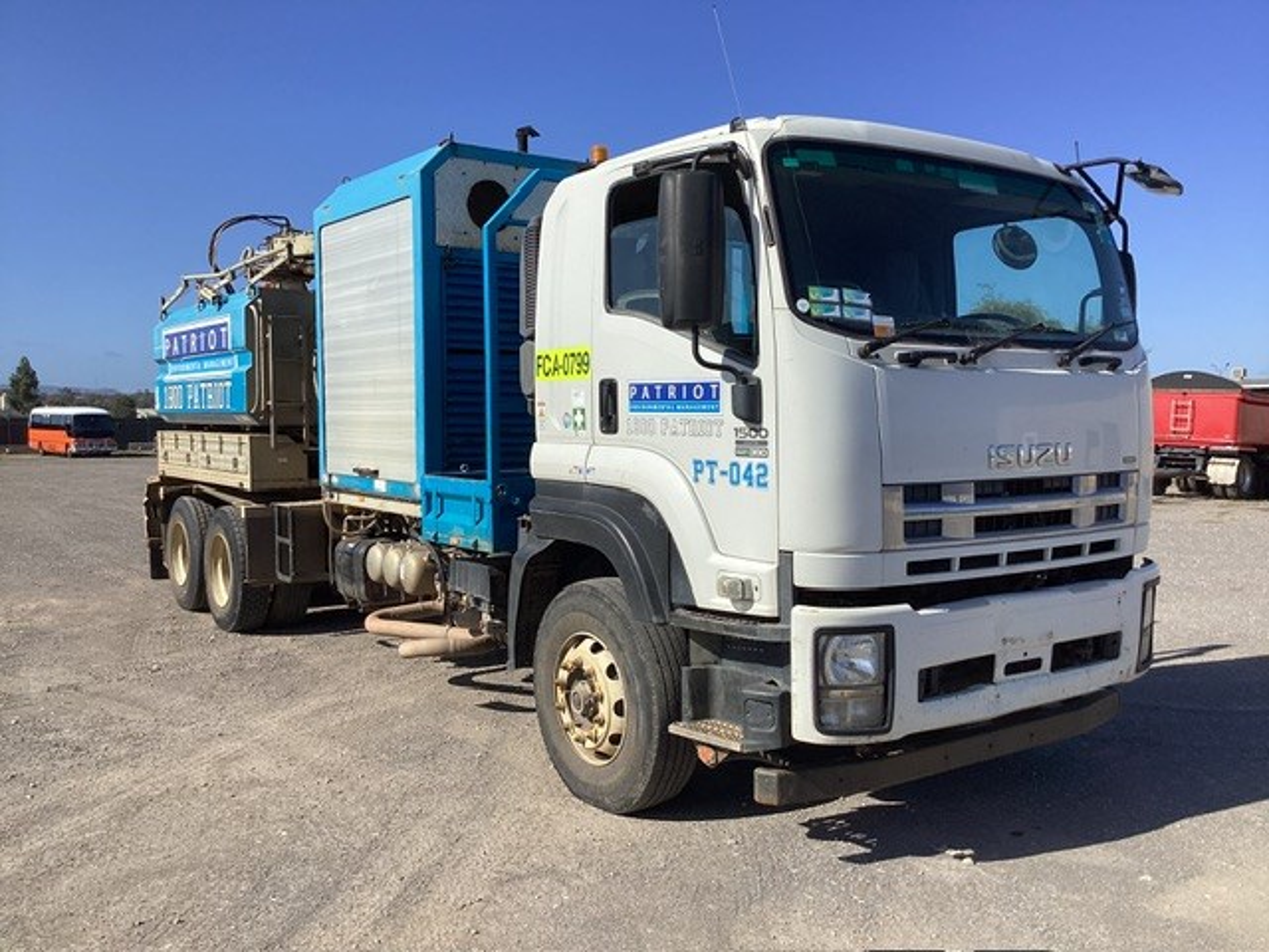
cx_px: 634
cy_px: 476
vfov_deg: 45.4
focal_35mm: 31
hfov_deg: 58.4
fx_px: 1136
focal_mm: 3.3
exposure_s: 1/1988
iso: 25
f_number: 2.4
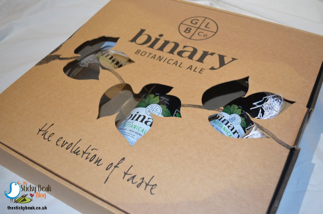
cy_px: 107
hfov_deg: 53.2
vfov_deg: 36.7
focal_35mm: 36
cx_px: 162
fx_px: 322
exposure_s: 1/60
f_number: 4
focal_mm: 24
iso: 1100
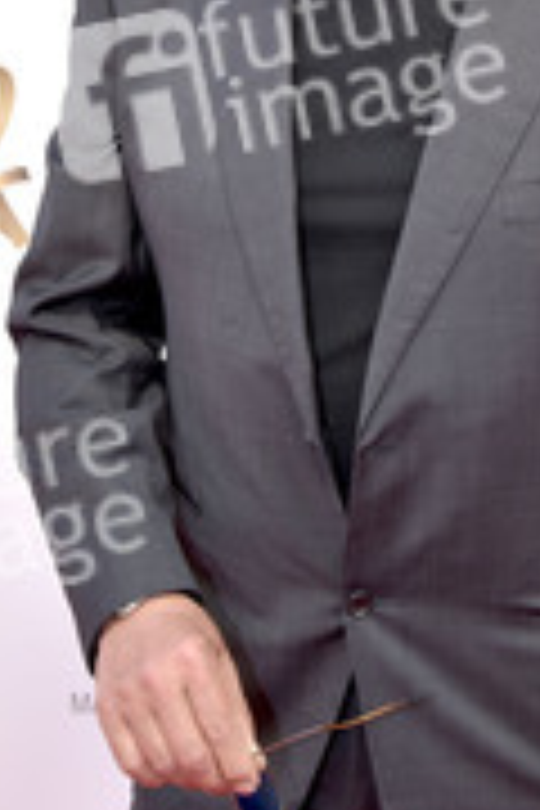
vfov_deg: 25.3
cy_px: 302
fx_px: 1800
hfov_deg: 17.0
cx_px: 405
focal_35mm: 80
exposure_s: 1/200
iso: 400
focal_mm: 36
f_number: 5.6
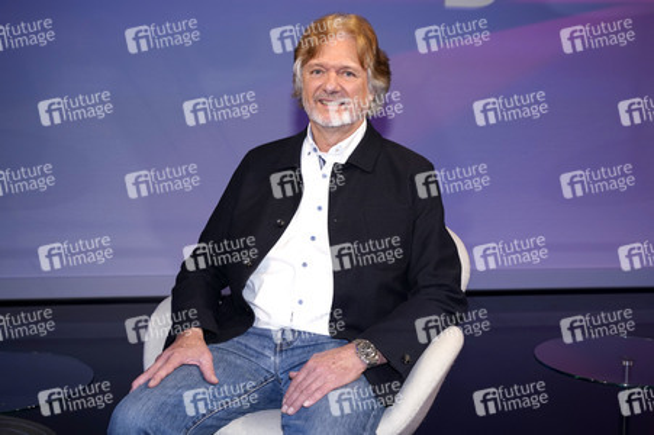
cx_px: 327
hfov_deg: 47.4
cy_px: 218
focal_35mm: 41
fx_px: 744
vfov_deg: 32.6
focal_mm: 41
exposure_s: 1/125
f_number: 4.5
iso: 1600
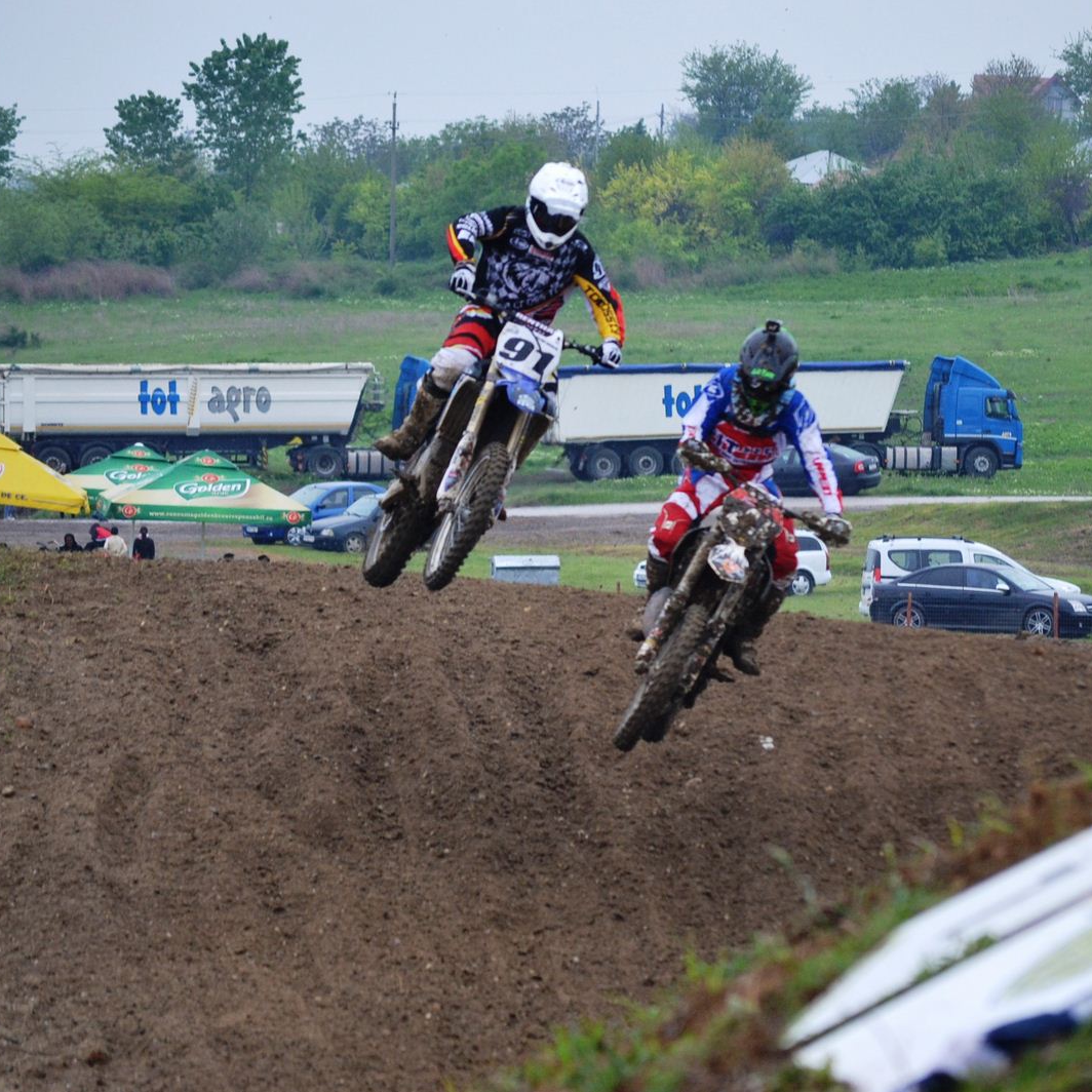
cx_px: 629
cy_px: 547
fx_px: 8553
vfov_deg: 7.3
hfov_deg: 7.3
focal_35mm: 240
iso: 640
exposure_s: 1/500
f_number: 4.8
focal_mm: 125
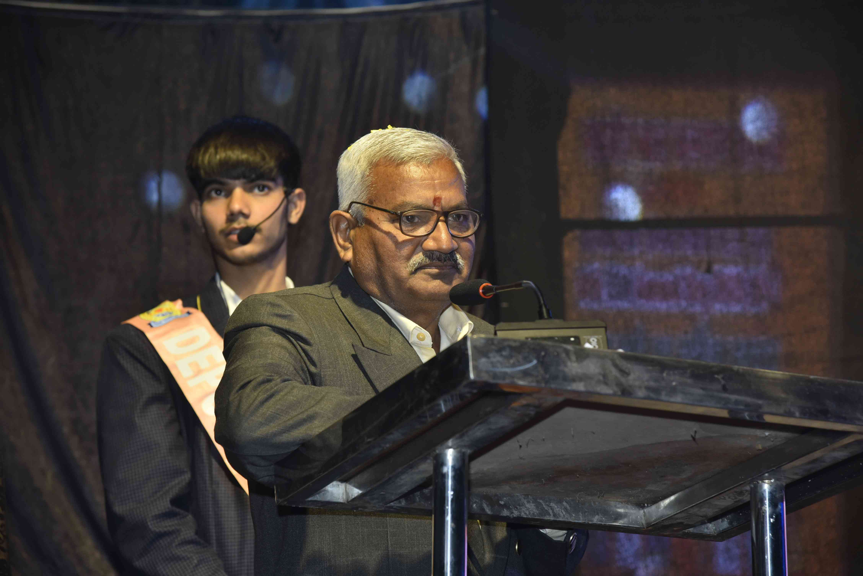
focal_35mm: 100
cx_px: 432
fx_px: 2397
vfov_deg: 13.7
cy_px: 288
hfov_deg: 20.4
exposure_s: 1/160
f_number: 5
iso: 400
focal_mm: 100
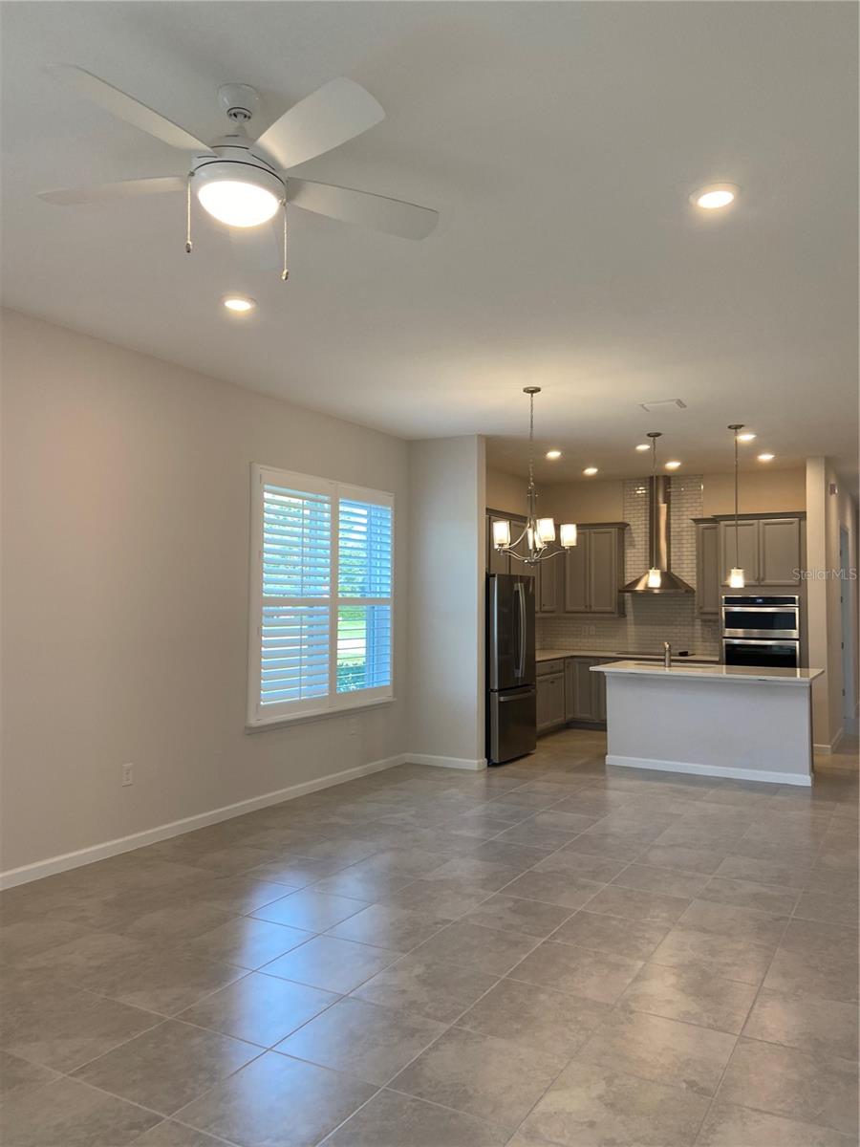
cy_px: 574
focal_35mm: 26
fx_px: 861
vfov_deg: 67.3
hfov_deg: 53.1
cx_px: 430
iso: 64
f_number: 1.8
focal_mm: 4.25
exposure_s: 1/120
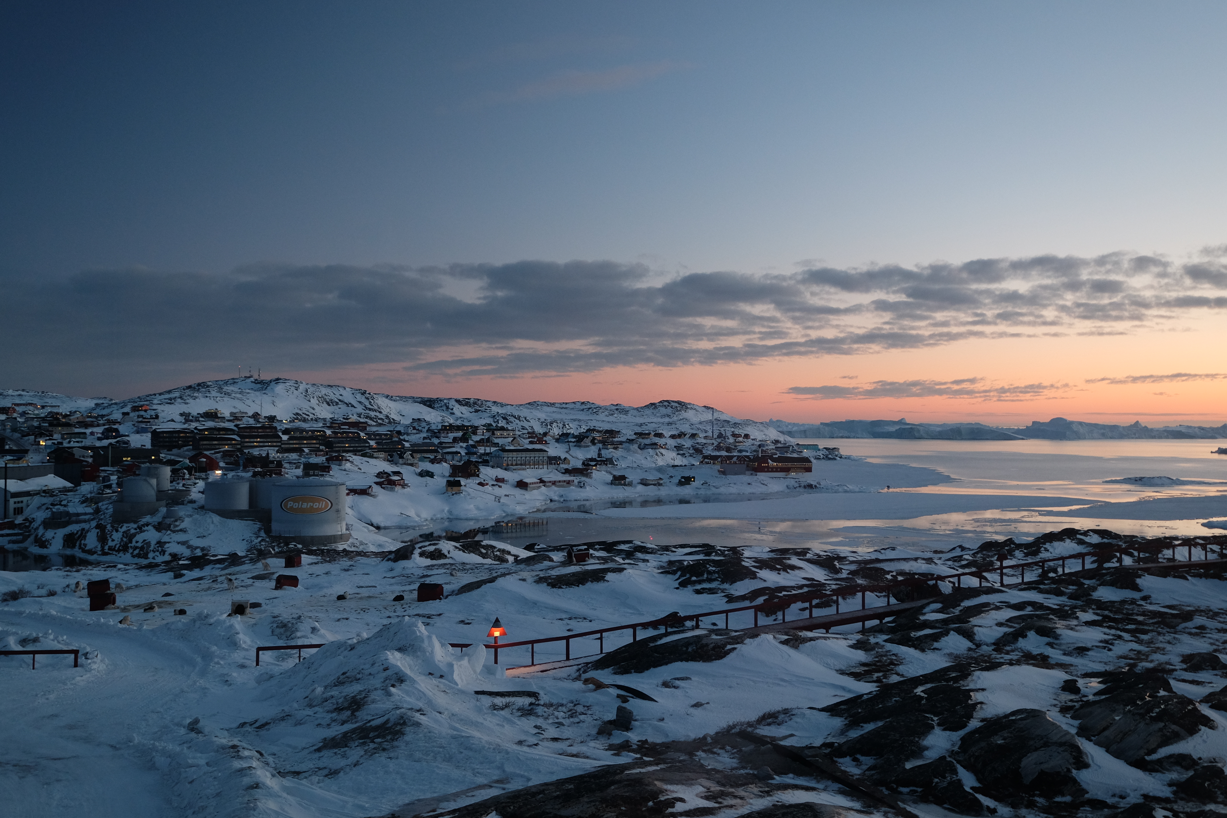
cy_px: 409
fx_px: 1227
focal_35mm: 36
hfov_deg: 53.1
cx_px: 614
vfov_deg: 36.9
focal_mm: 24
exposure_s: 1/10
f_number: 4
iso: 800
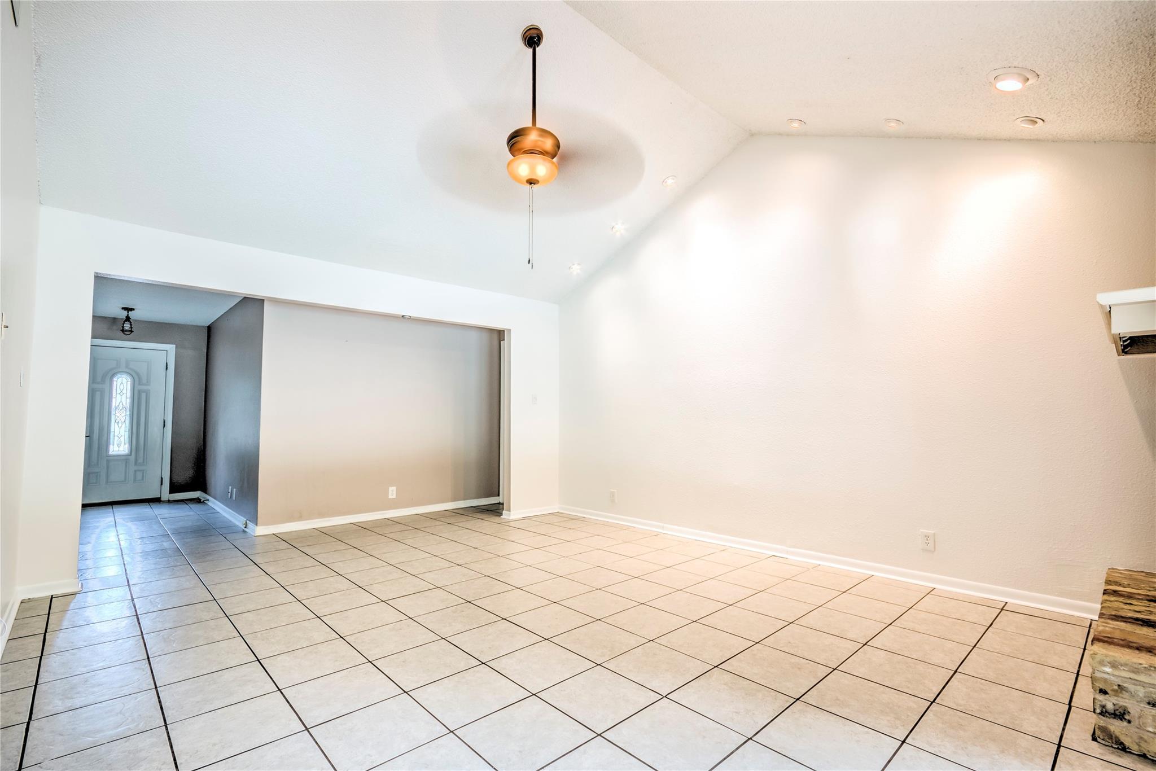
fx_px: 482
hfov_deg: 100.4
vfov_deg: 77.3
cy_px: 386
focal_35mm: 15
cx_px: 578
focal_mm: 10
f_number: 8
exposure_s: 1/2.5
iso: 100
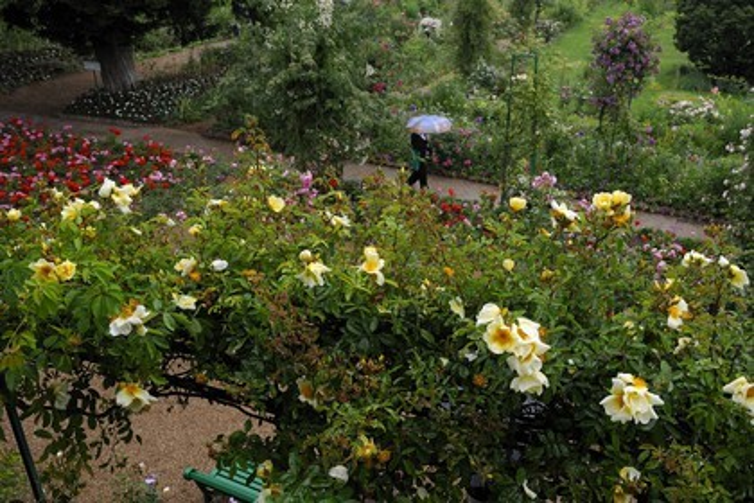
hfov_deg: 58.7
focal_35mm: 32
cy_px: 252
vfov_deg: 41.1
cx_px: 377
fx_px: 670
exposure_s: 1/160
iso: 400
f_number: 7.1
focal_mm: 32
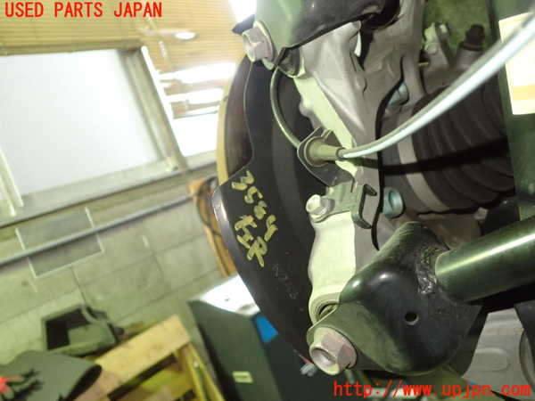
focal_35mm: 30
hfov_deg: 60.0
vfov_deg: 46.8
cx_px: 268
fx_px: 464
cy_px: 200
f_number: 2.3
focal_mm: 5.4
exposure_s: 1/30
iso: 800
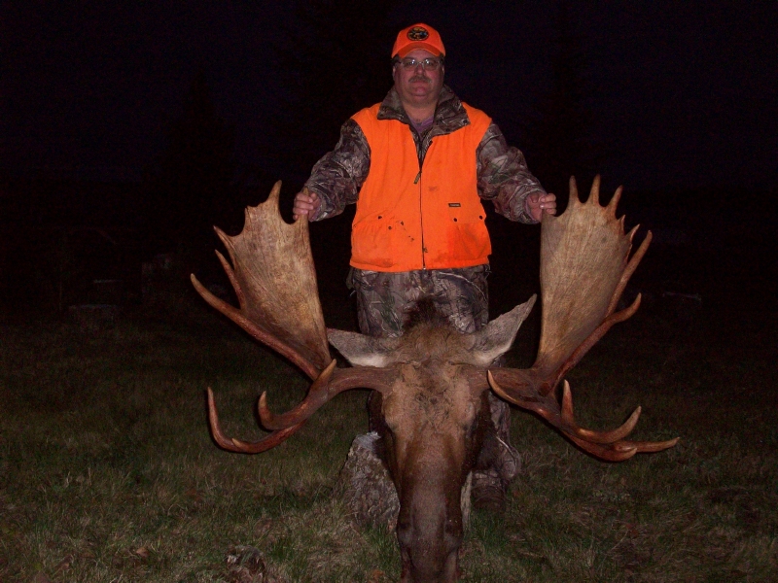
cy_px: 292
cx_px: 389
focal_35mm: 46
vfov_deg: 31.5
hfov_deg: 41.2
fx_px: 1034
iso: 200
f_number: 3.1
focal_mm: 7.6
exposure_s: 1/71.9
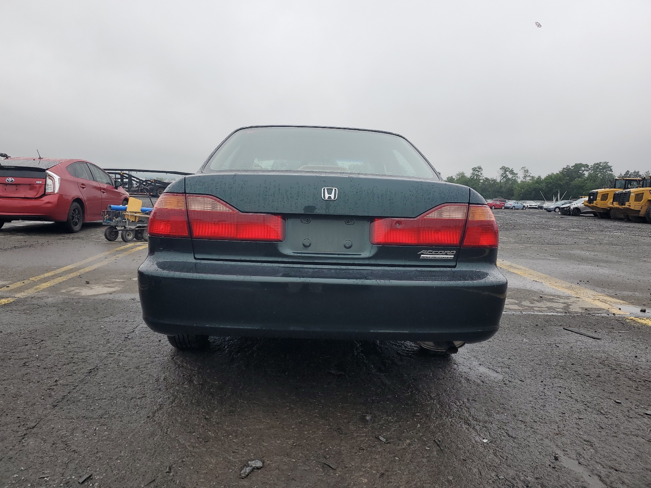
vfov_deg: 53.1
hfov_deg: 67.3
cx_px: 326
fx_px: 489
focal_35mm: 26
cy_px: 244
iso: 50
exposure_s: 1/204
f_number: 1.5
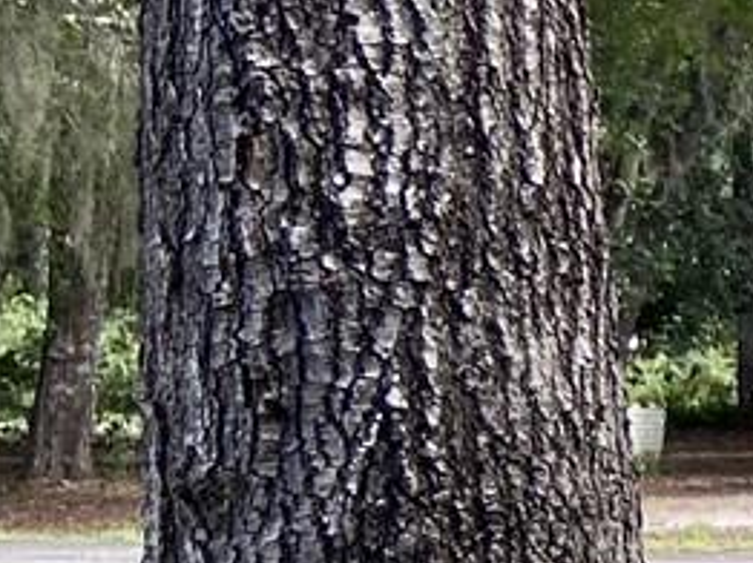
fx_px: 3456
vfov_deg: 9.3
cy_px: 293
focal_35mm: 159
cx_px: 2288
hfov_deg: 9.6
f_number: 1.8
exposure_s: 1/616
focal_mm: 4.25
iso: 32
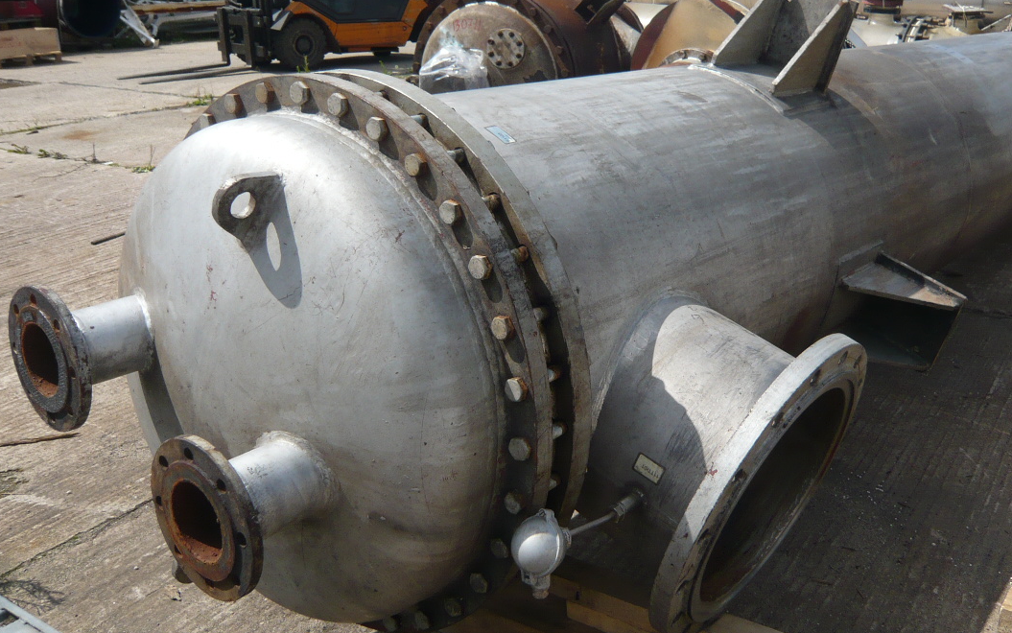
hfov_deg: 53.7
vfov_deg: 35.2
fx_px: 993
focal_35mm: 36
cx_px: 601
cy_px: 256
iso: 100
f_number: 8
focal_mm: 4.6
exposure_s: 1/200
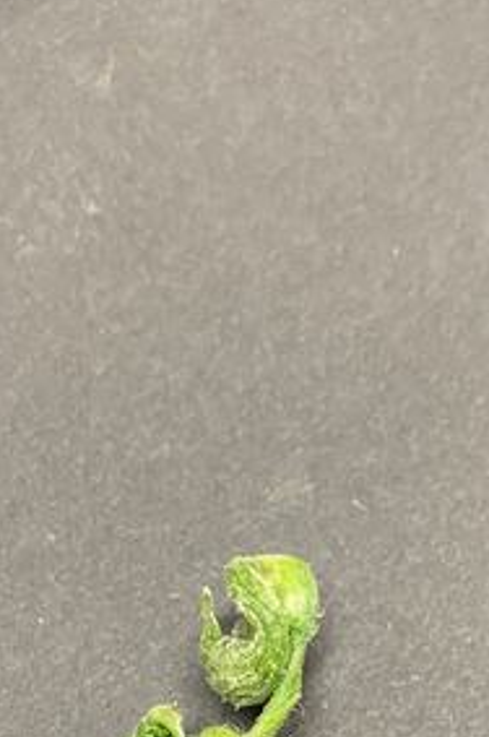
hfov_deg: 20.2
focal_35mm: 67
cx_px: 280
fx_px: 1368
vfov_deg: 27.8
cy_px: 786
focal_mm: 4.25
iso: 400
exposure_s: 1/60
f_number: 1.8
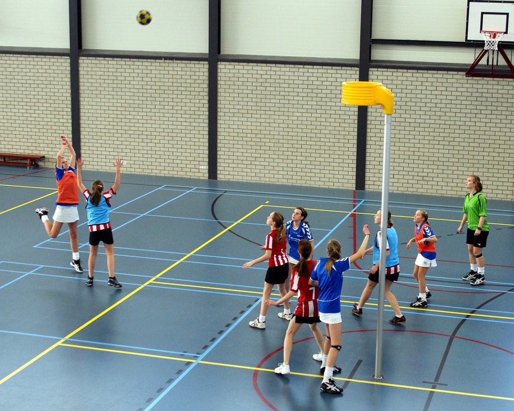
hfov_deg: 31.6
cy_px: 206
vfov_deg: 25.6
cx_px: 306
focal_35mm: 60
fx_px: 906
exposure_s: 1/200
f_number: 3.5
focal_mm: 35
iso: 800
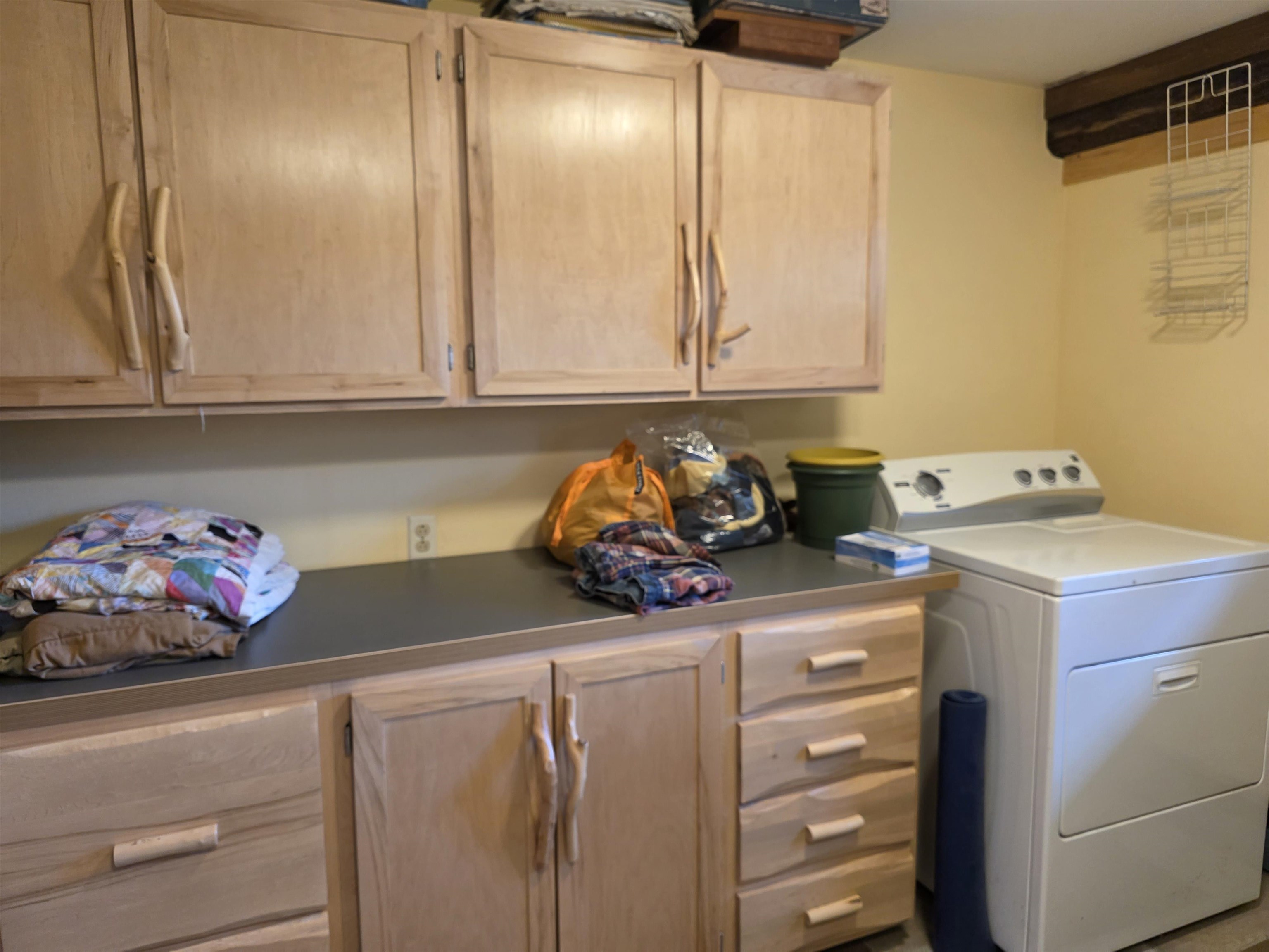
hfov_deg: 73.9
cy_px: 476
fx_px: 843
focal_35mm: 23
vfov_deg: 58.9
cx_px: 634
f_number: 1.7
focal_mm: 6.3
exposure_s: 1/120
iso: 400
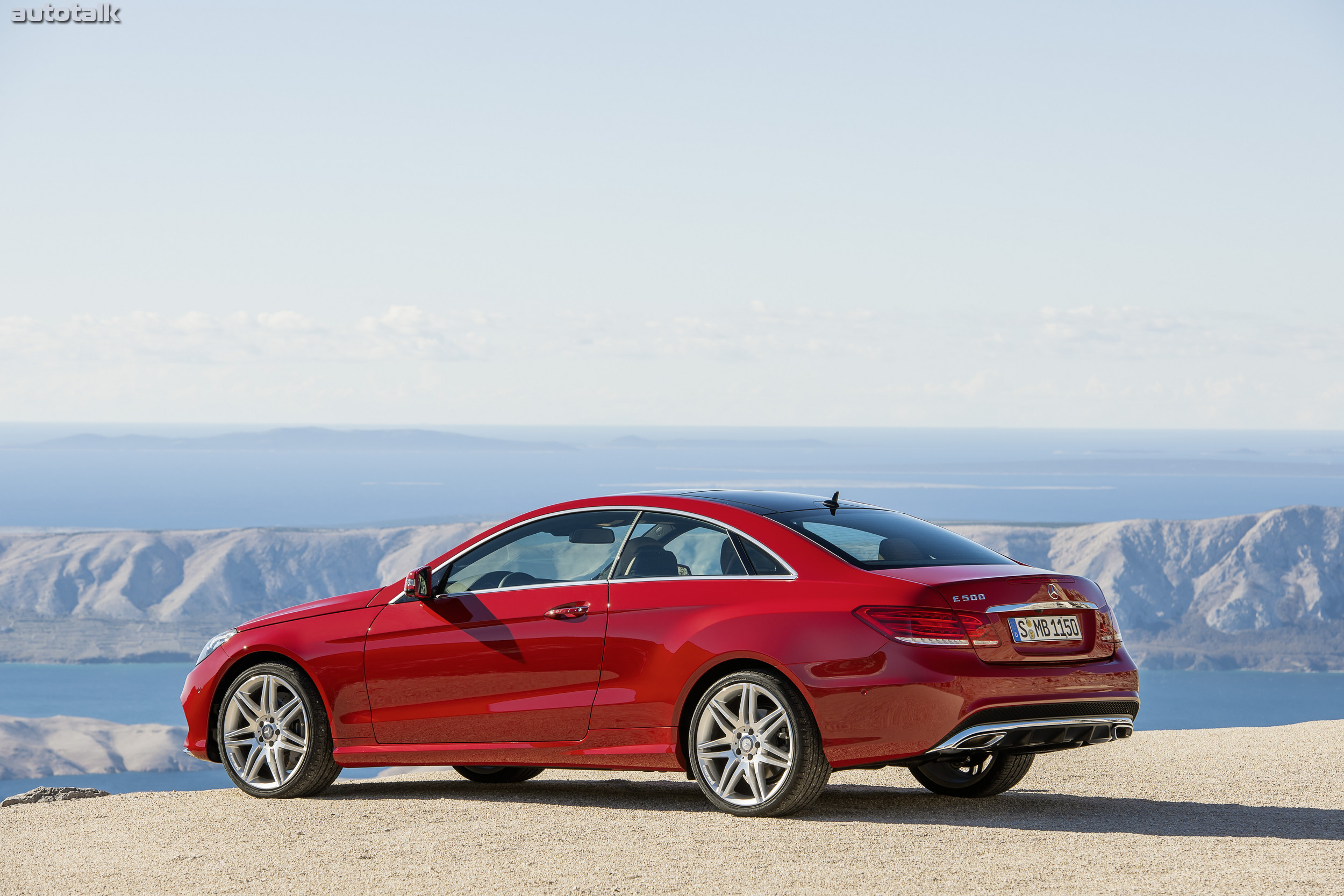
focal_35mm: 135
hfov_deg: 15.2
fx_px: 5040
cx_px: 672
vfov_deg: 10.2
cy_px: 448
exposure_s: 1/160
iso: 100
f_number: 8
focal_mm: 135
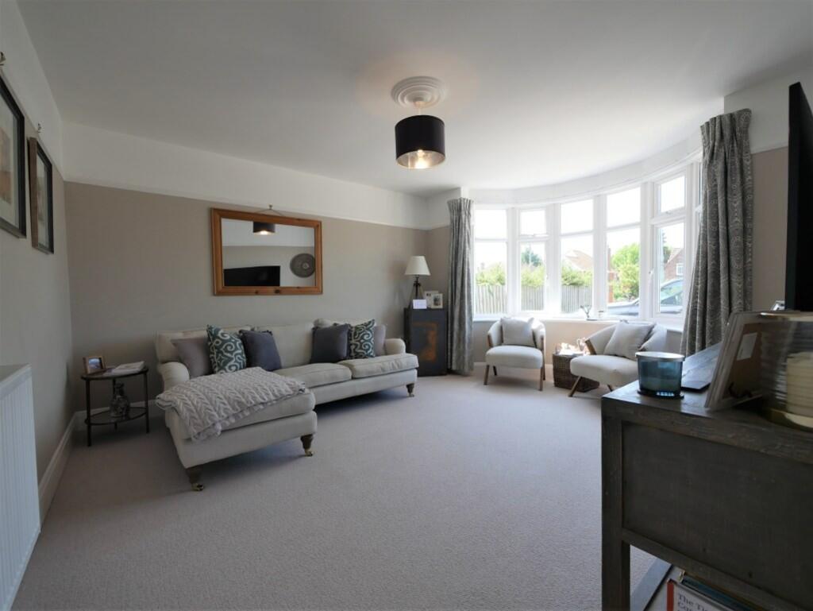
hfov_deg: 102.0
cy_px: 306
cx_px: 406
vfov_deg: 85.7
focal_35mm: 14
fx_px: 329
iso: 200
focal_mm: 7
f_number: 4
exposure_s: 1/125
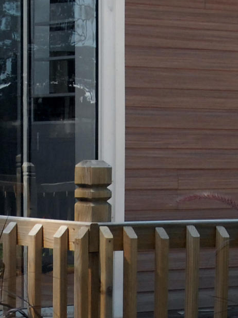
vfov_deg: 11.6
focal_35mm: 169
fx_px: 1550
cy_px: 313
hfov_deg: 8.8
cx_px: 76
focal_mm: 24
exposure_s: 1/250
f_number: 8
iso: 500
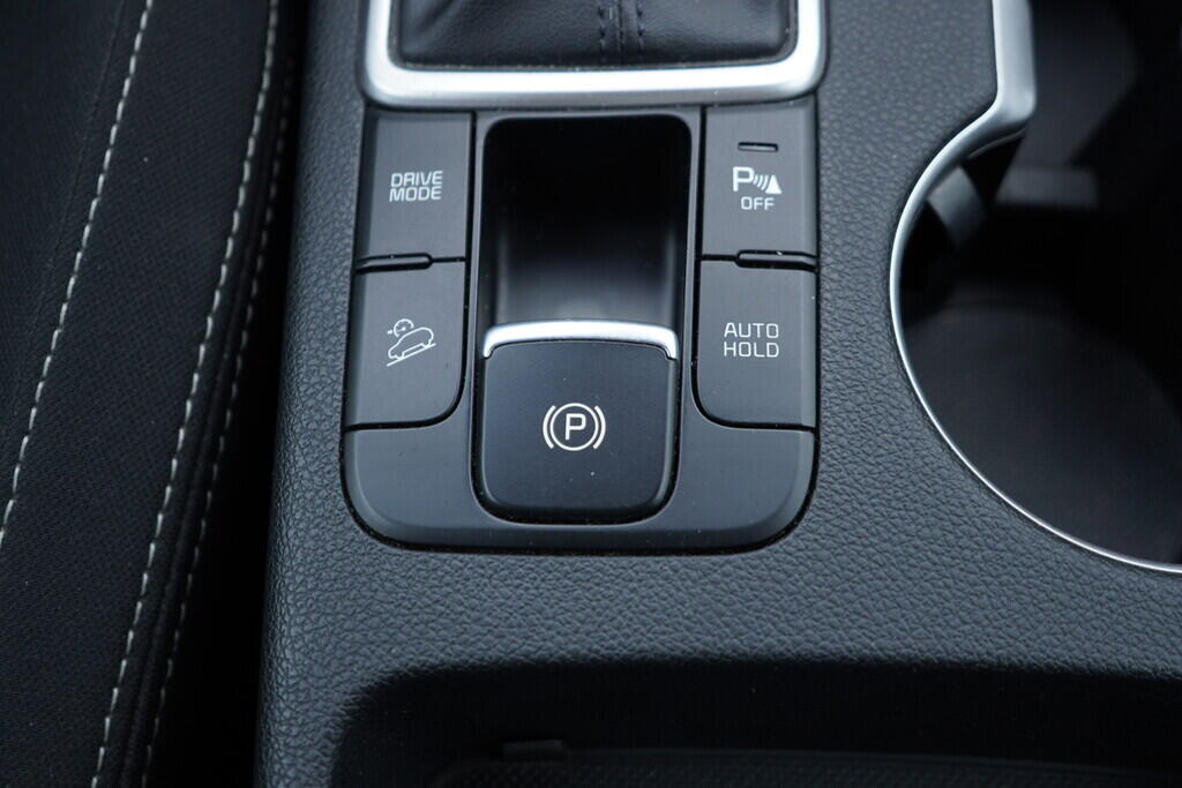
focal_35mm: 36
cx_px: 591
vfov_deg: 36.9
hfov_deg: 53.1
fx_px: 1182
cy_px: 394
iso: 200
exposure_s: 1/40
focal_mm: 24
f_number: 2.8
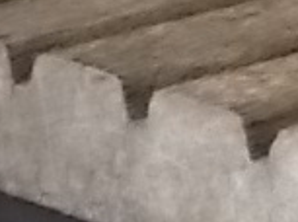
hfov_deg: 4.1
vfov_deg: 3.1
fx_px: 4071
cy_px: -212
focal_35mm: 474
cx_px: 580
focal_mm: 20.1
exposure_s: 1/100
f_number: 6
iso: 800
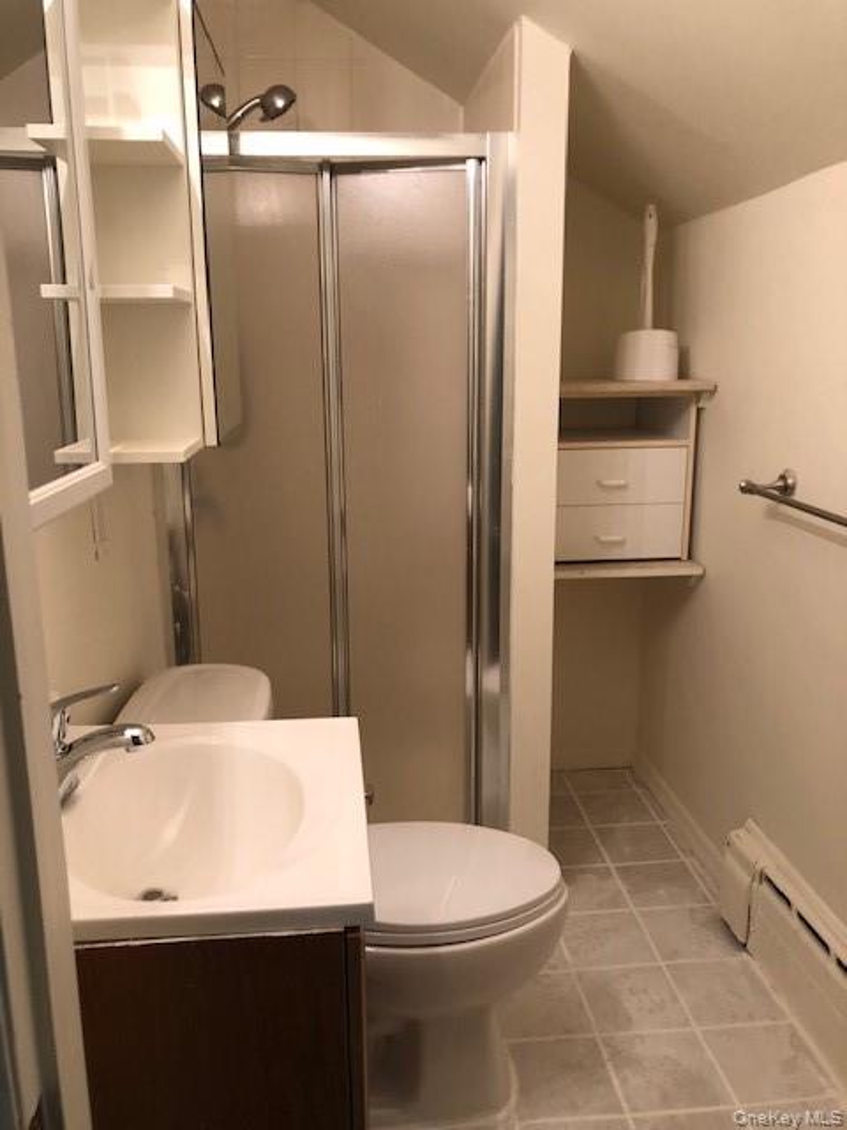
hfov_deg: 49.7
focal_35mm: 28
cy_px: 565
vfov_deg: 63.4
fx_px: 913
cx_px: 424
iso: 40
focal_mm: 3.99
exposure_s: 1/17
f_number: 1.8
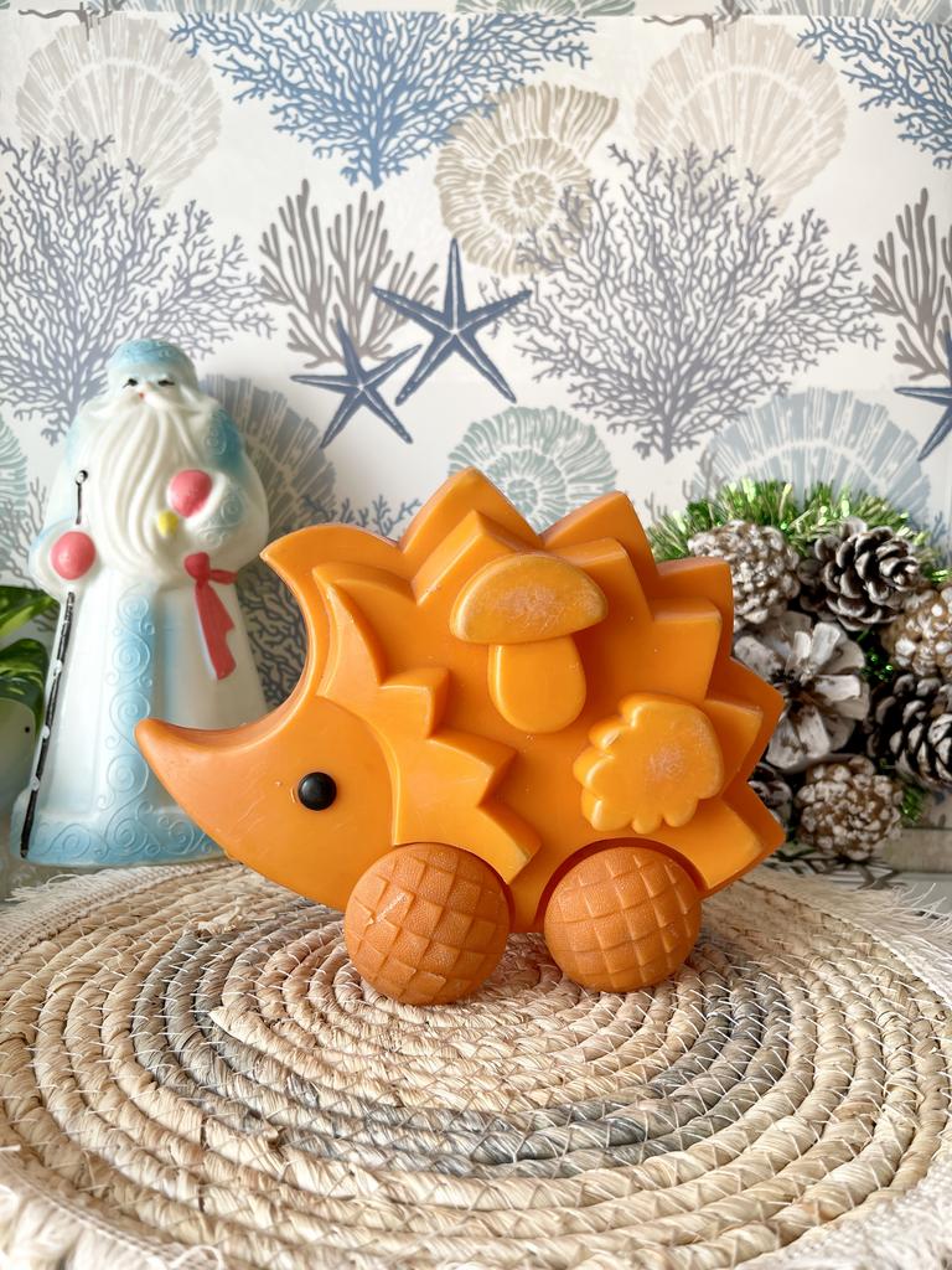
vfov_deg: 69.4
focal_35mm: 25
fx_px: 917
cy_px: 635
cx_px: 476
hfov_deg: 54.9
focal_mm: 5.1
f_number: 1.6
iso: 64
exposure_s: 1/121
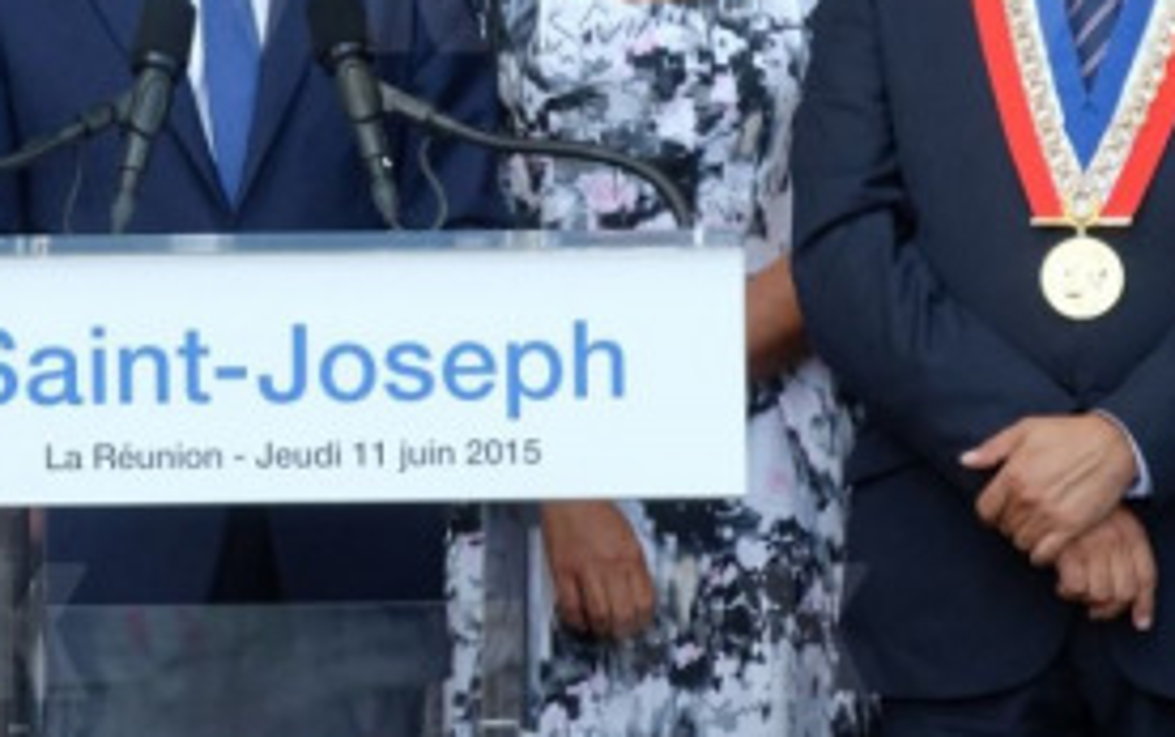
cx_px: -60
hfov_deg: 2.4
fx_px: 28299
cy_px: 115
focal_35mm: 883
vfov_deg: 1.5
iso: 250
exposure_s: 1/160
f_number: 6.3
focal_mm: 200
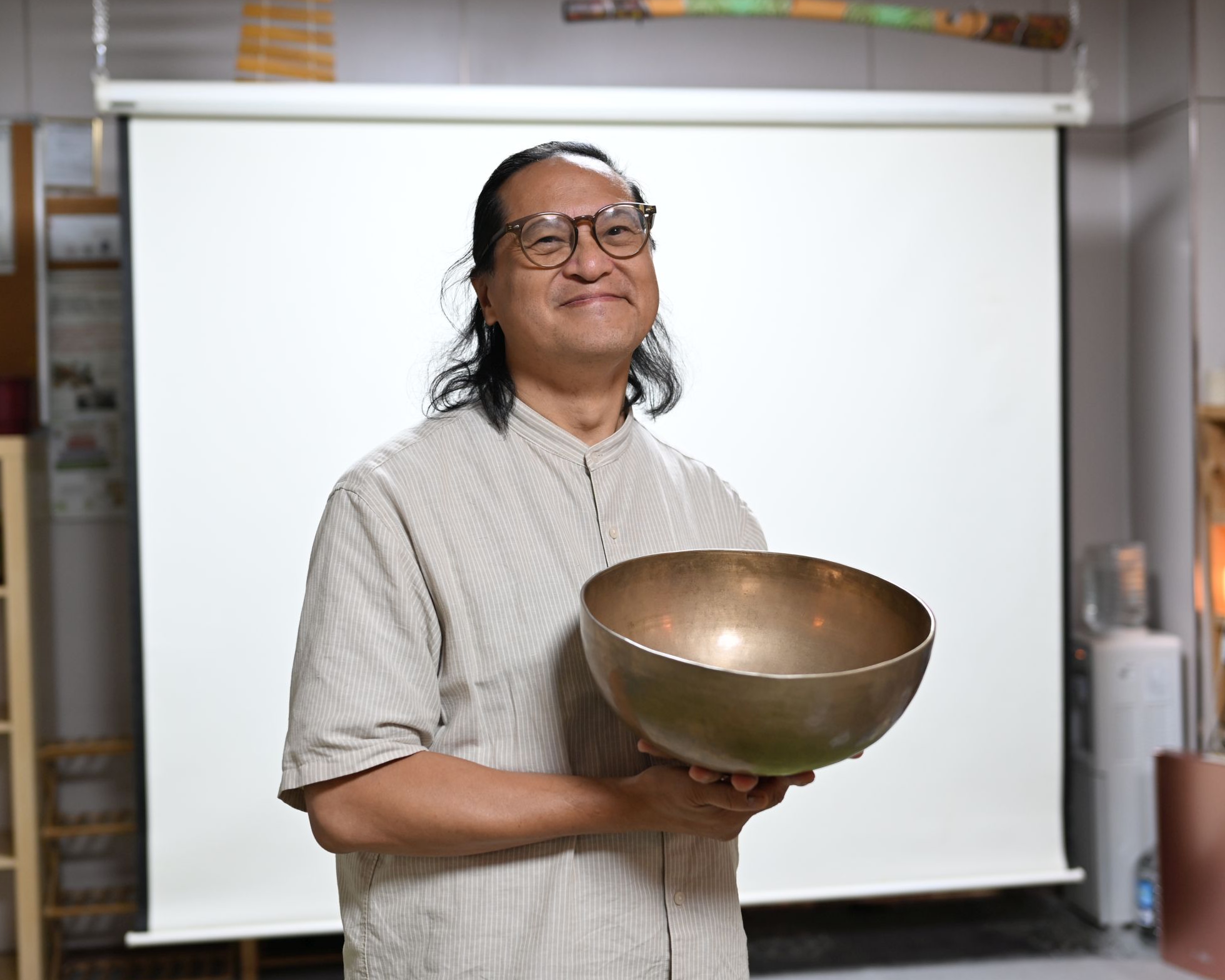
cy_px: 493
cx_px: 586
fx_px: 1668
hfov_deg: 40.3
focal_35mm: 46
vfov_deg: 32.7
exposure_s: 1/60
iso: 500
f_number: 2.8
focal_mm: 40
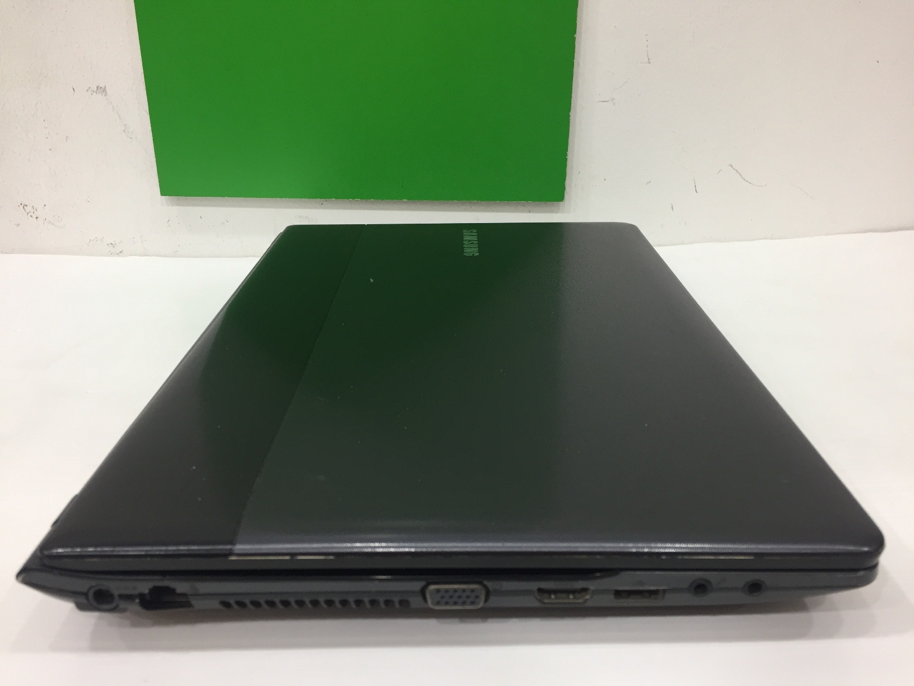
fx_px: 766
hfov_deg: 61.7
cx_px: 457
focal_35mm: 29
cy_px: 343
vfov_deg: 48.2
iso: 100
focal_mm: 4.15
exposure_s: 1/33
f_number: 2.2
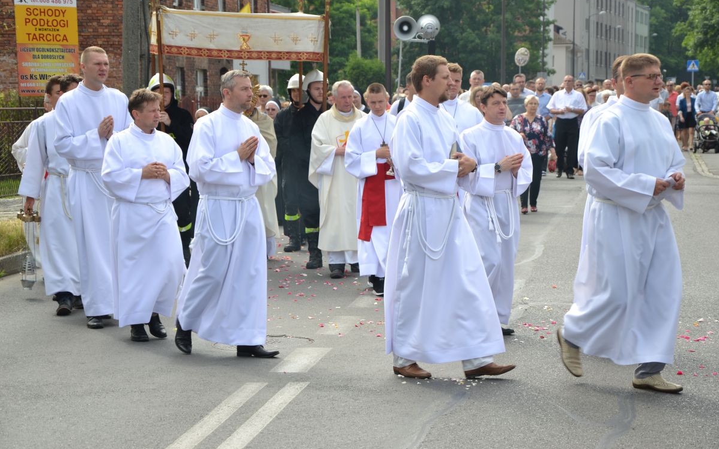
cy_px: 213
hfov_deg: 21.9
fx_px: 1861
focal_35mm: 95
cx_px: 360
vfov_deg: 13.8
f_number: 6.3
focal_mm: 62
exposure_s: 1/160
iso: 100
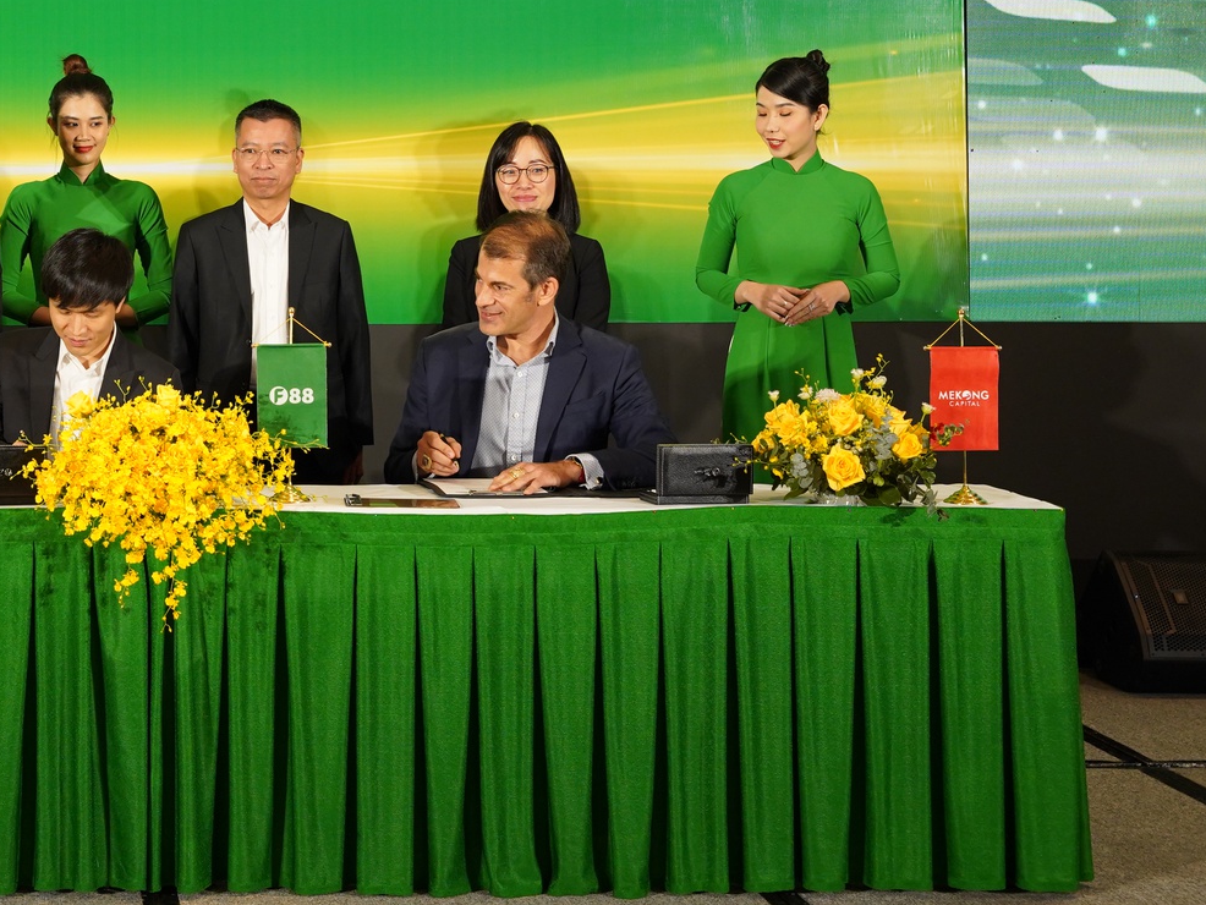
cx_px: 93
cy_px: 127
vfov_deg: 18.6
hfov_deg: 24.2
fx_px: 2718
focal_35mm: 78
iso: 1600
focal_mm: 40
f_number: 5.6
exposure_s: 1/100
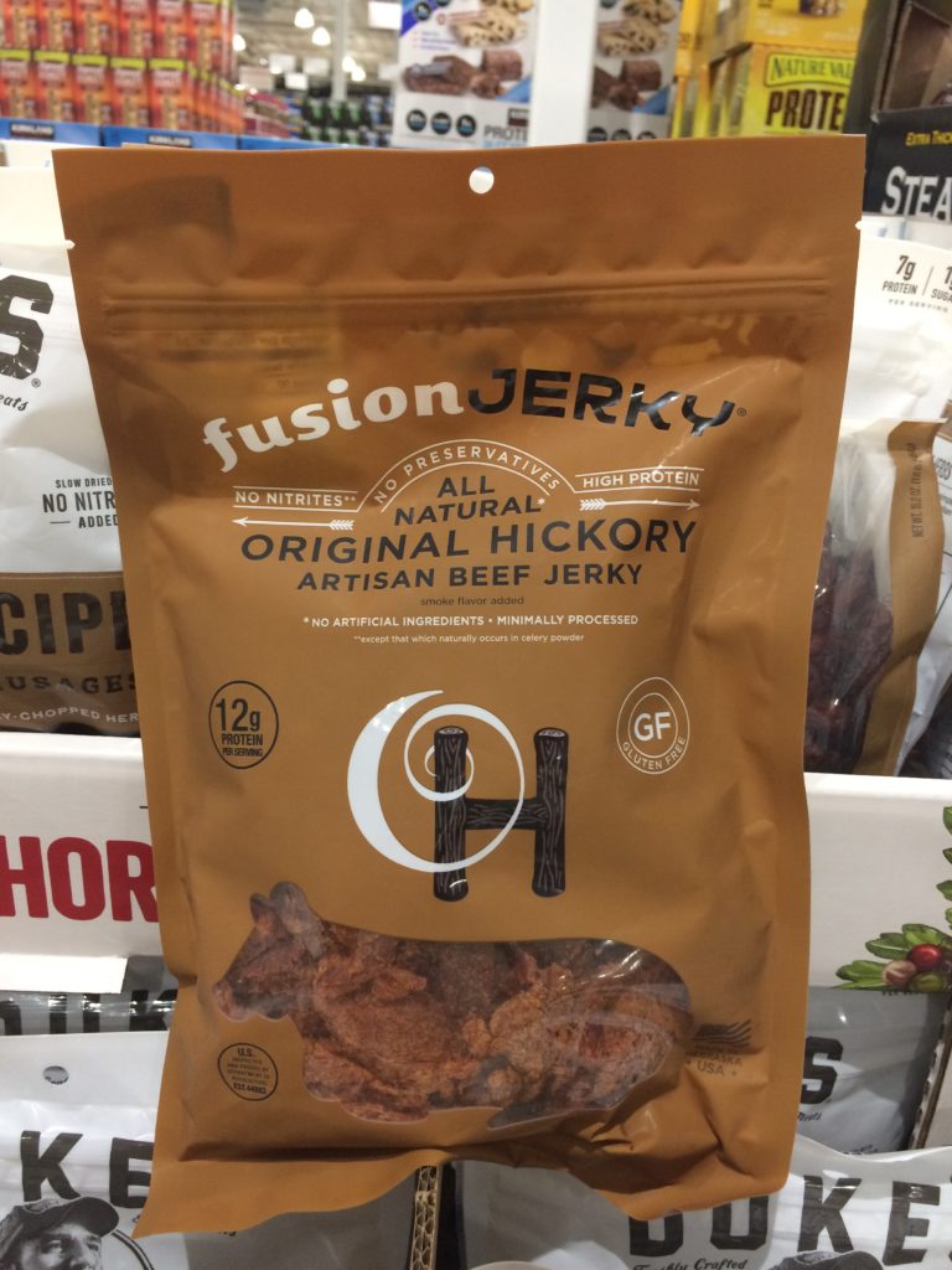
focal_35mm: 29
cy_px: 635
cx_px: 476
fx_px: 1063
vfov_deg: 61.7
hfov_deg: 48.2
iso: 160
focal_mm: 4.15
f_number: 2.2
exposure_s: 1/30
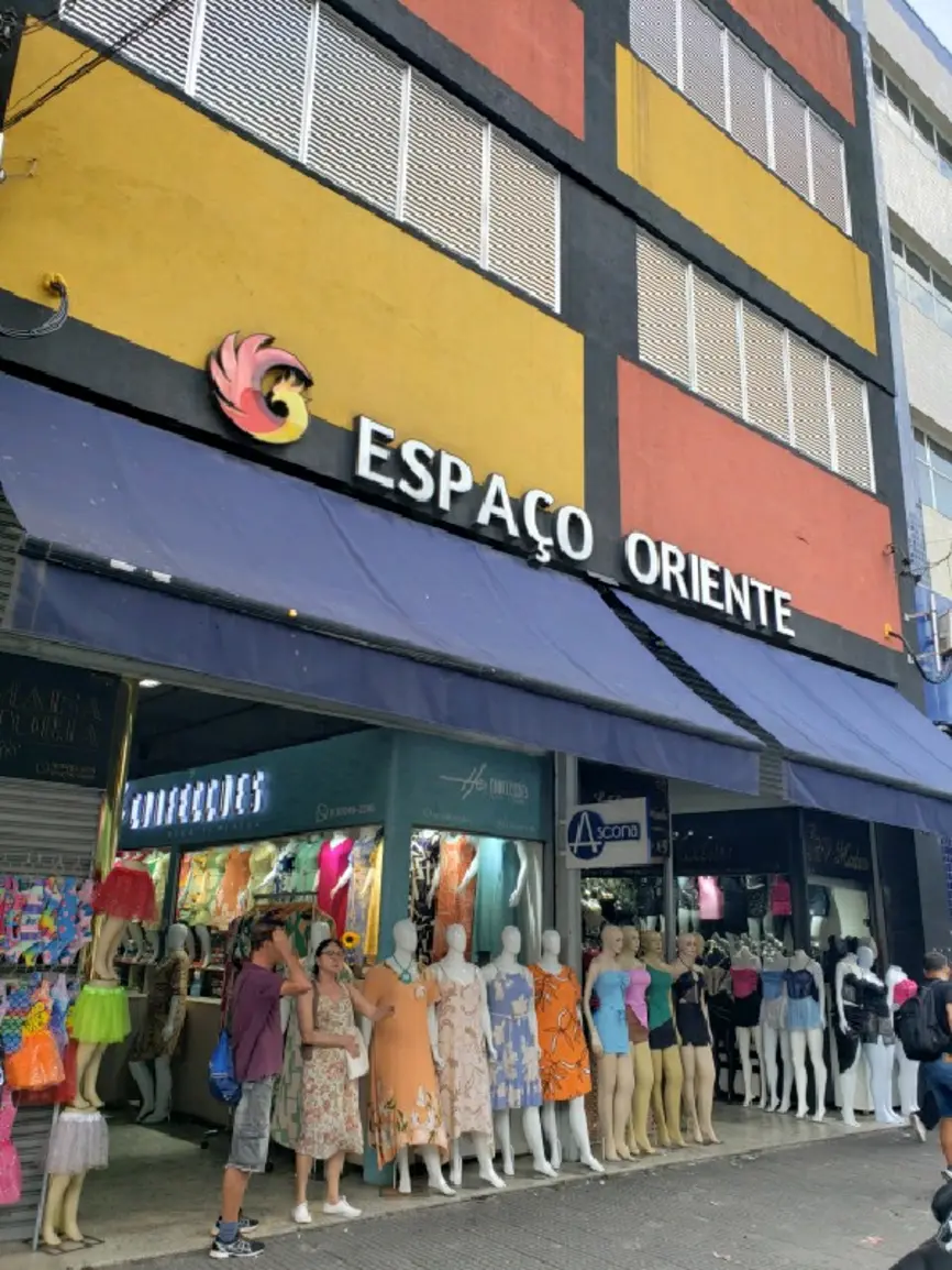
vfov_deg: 67.3
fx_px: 953
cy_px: 635
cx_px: 476
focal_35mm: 26
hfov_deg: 53.1
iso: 50
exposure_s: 1/294
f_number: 2.4
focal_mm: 4.3
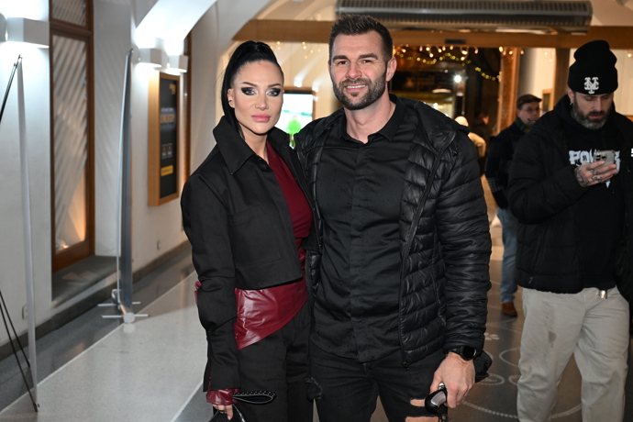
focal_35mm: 43
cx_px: 316
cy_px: 211
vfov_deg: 31.2
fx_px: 756
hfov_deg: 45.4
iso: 2500
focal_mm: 43
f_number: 5
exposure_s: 1/125
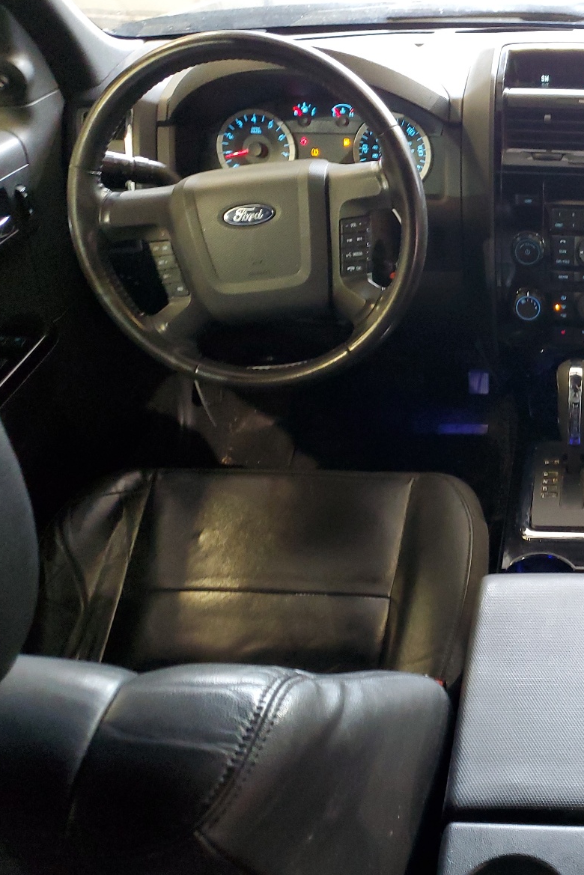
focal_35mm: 37
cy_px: 430
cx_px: 591
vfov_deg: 51.9
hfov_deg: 32.9
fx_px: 900
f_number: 1.5
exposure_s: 1/40
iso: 290
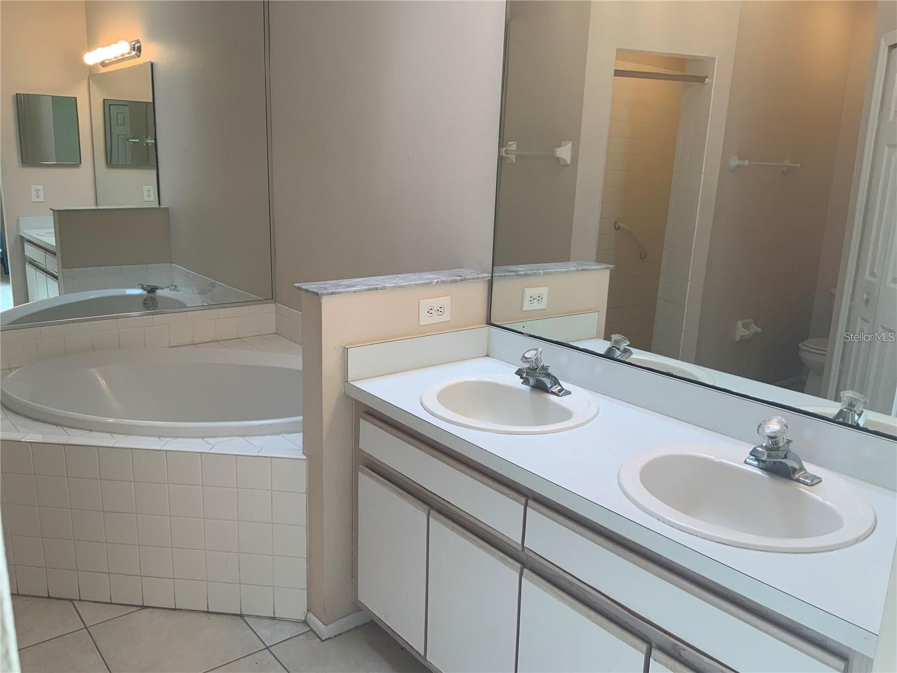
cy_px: 336
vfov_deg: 48.2
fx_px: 751
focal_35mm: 29
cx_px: 448
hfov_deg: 61.7
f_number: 1.8
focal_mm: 3
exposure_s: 1/120
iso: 50
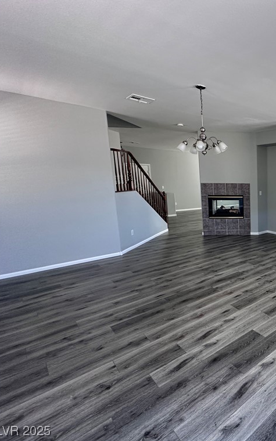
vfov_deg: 85.1
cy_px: 221
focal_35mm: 20
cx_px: 289
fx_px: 241
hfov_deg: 47.1
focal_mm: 2.22
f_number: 2.2
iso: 250
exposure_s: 1/99
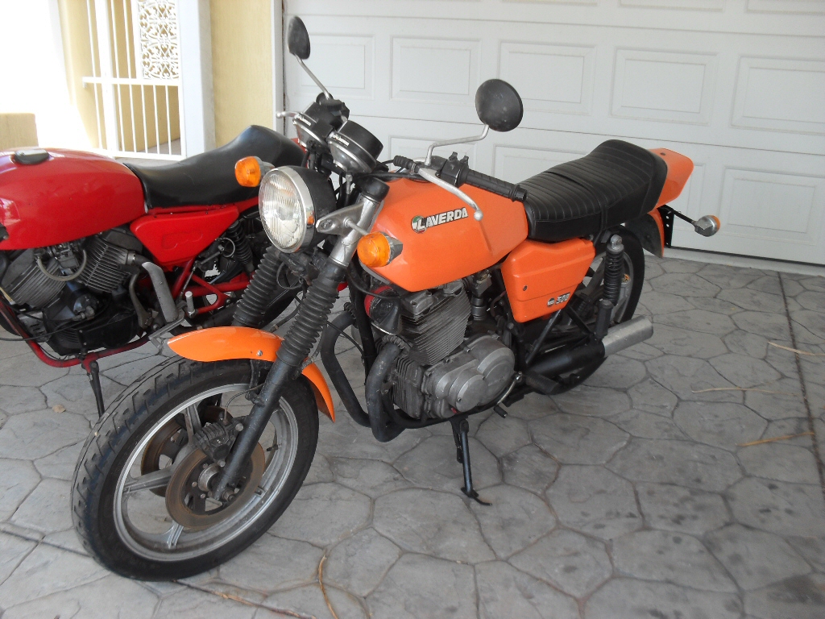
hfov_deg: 52.6
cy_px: 310
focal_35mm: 35
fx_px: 834
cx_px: 412
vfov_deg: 40.7
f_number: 3.2
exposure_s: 1/90
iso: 100
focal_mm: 6.3
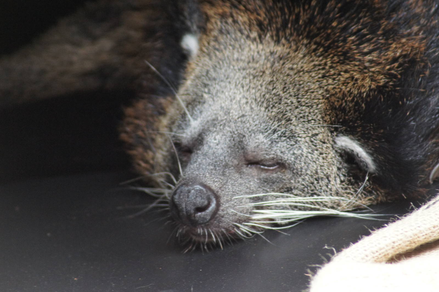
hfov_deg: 4.6
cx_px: 220
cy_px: 146
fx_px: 5484
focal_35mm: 450
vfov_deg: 3.1
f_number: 5.6
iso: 1600
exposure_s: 1/25
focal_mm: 300
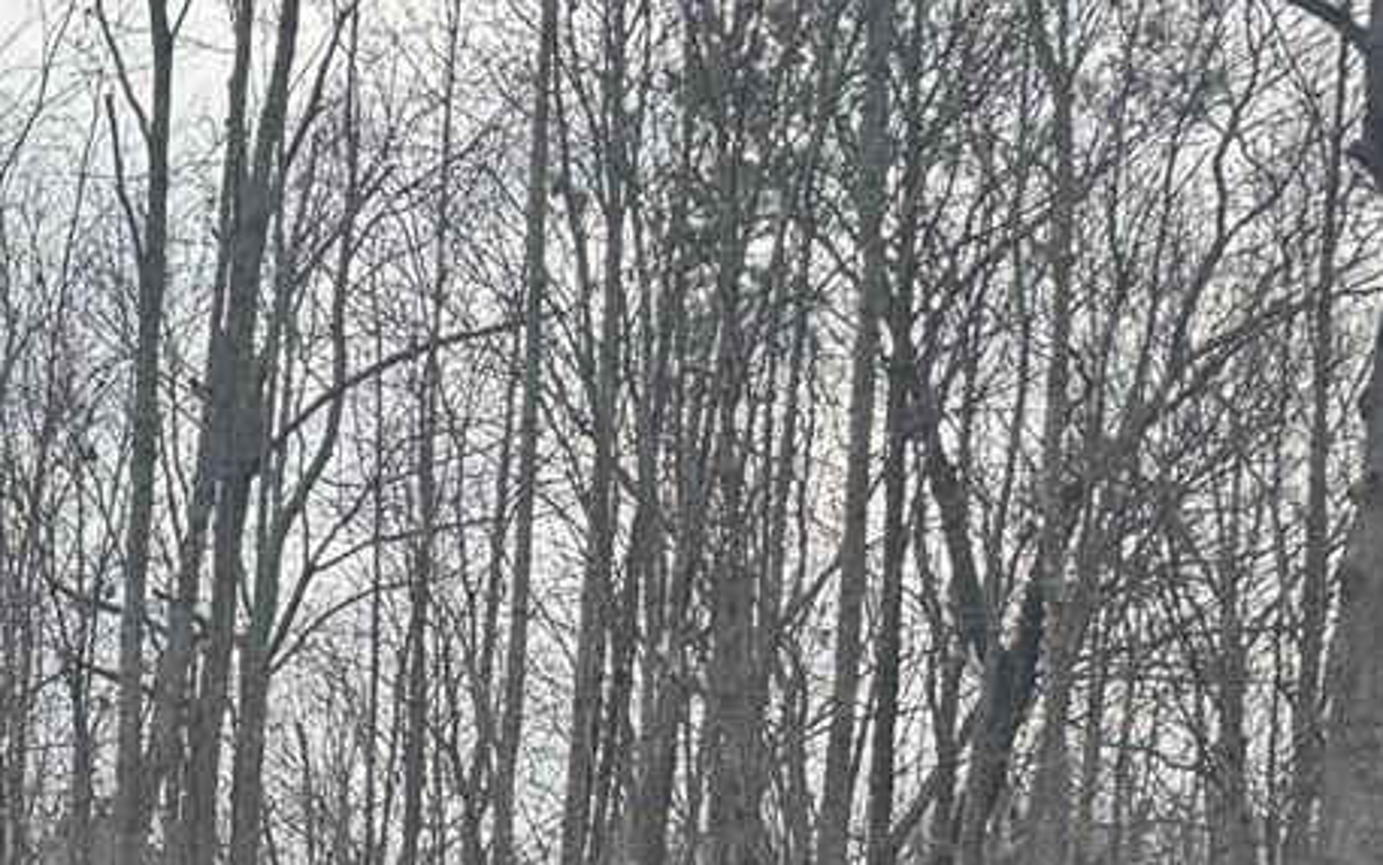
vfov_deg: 10.9
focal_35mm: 114
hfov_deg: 14.3
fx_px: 4298
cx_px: -1604
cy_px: 1473
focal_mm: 6.76
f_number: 1.78
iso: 80
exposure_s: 1/604
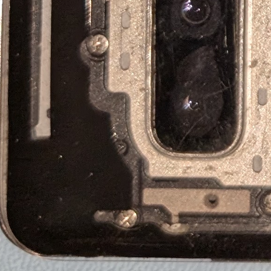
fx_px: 1320
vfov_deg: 10.9
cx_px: 571
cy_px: -241
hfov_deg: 10.6
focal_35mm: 149
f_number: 1.68
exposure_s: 1/283
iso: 117
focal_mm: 6.9
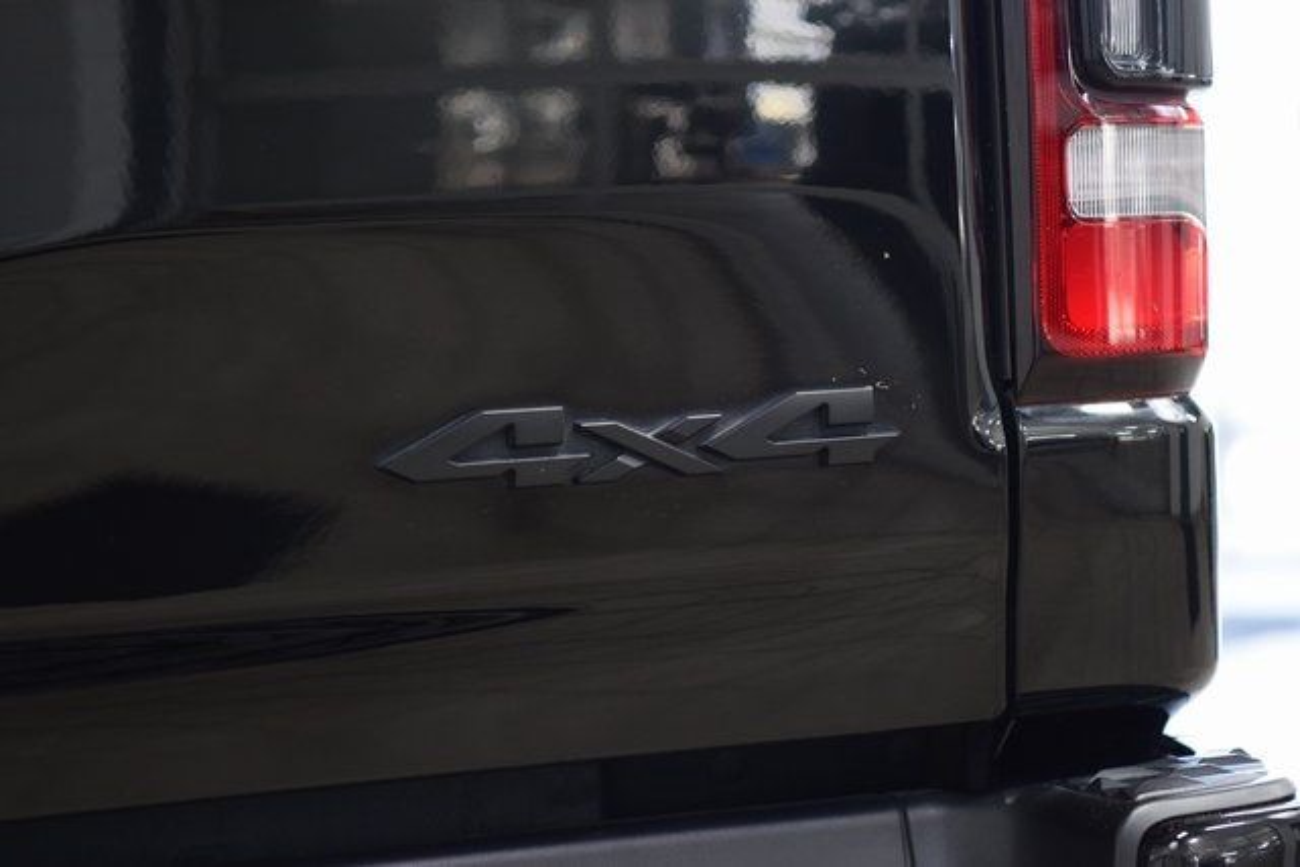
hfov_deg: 19.5
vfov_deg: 13.0
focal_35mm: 105
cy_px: 434
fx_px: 3792
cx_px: 650
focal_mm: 70
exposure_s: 1/50
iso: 1600
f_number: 2.8
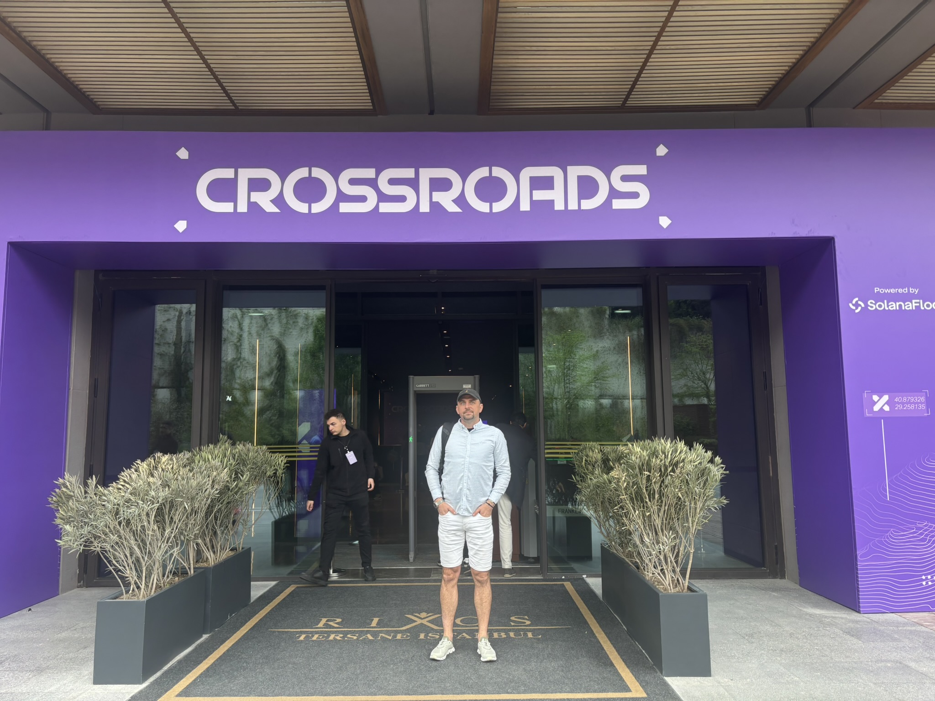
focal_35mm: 26
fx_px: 702
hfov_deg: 67.3
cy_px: 350
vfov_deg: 53.1
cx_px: 468
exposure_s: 1/121
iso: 50
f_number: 1.6
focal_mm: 5.96
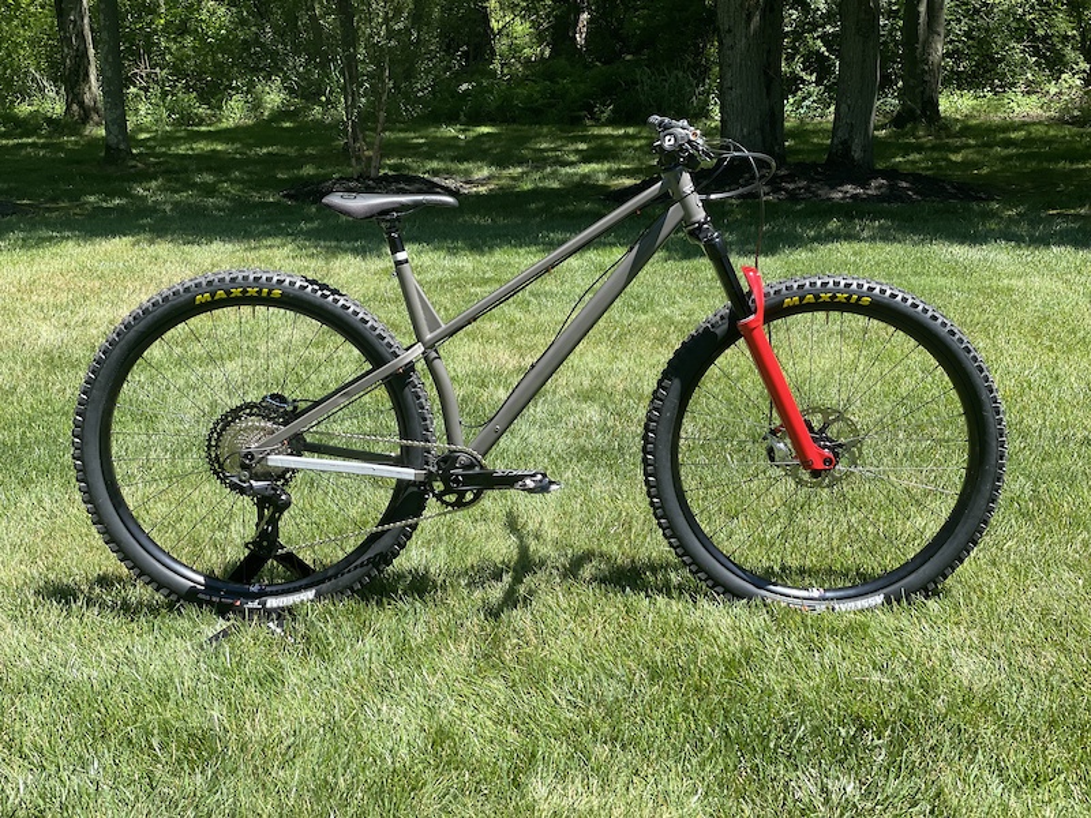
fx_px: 1639
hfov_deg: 36.8
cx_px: 546
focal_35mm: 52
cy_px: 409
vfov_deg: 28.0
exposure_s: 1/436
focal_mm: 6
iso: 25
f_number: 2
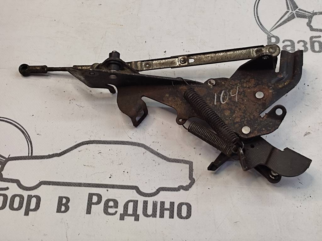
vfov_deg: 53.1
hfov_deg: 67.3
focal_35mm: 26
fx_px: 242
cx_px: 161
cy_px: 120
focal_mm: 4.74
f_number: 1.79
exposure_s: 1/100
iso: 158
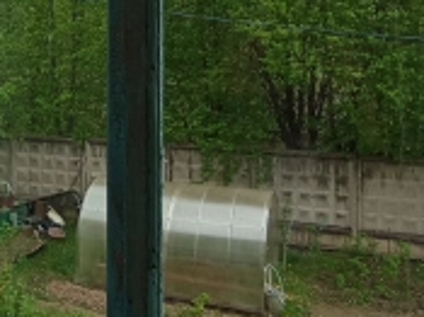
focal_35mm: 57
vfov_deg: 24.8
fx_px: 698
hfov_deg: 31.6
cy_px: 27
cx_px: 15
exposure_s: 1/824
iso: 51
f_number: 2.2
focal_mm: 1.65
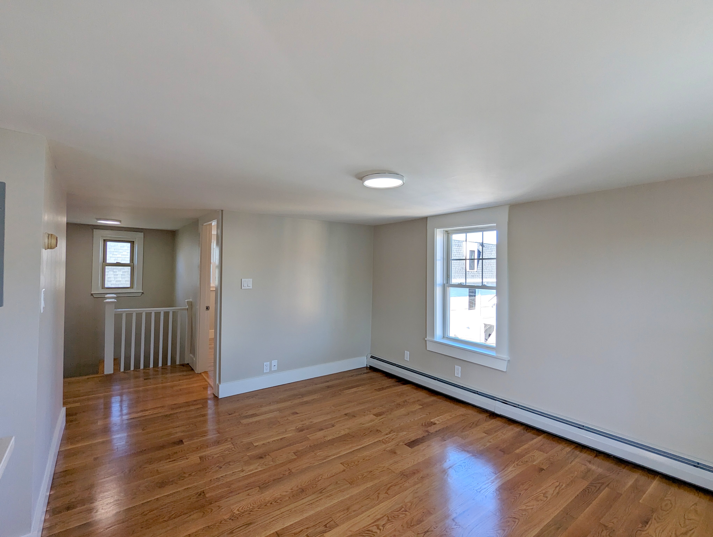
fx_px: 330
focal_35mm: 16
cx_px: 356
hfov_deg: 94.4
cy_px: 268
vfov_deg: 78.2
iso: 51
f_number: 2.2
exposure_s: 1/135
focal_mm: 2.35
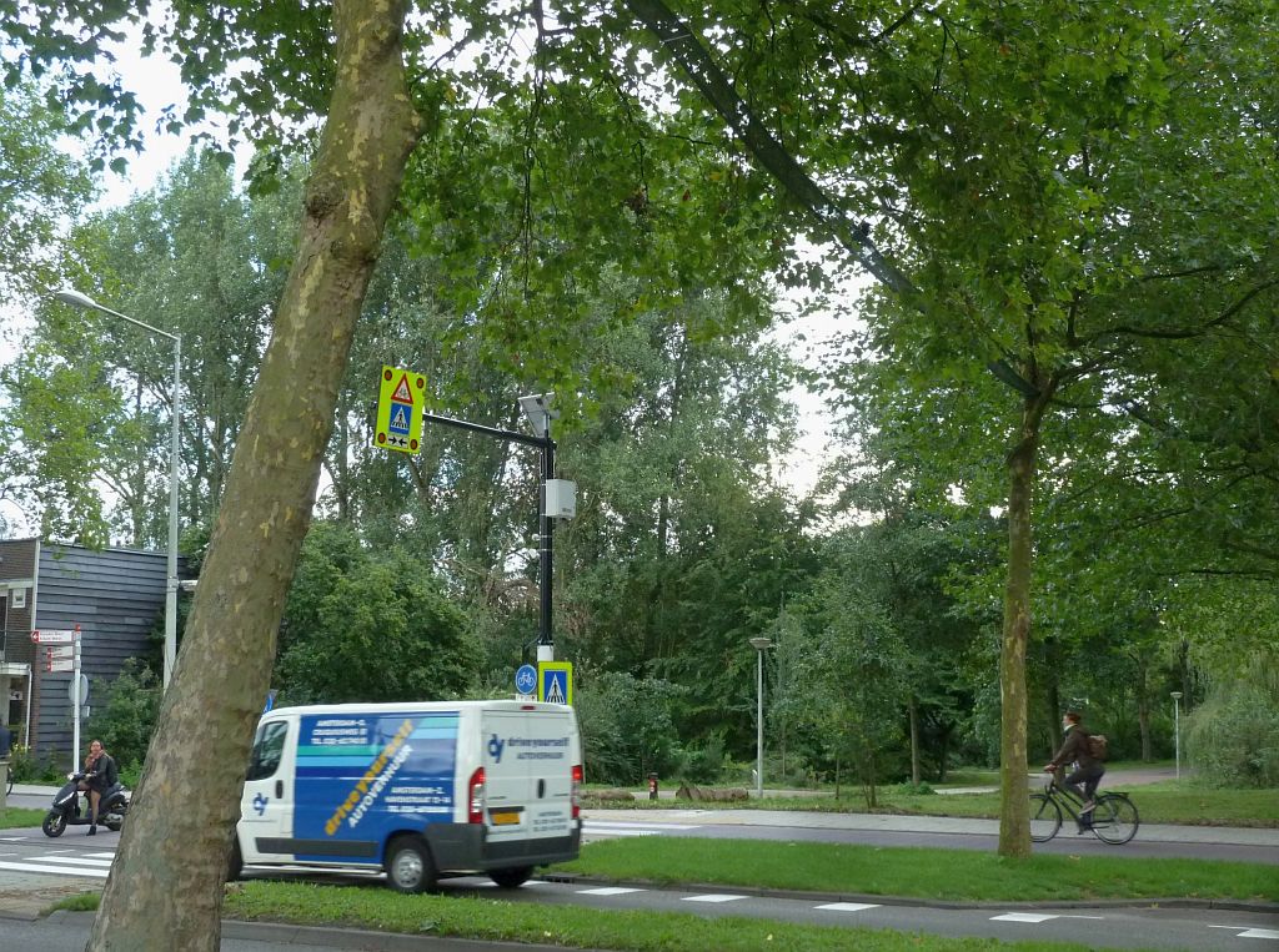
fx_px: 1548
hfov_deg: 44.9
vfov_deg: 34.2
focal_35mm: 42
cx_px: 640
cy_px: 476
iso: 320
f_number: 3.7
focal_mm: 6.9
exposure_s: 1/125
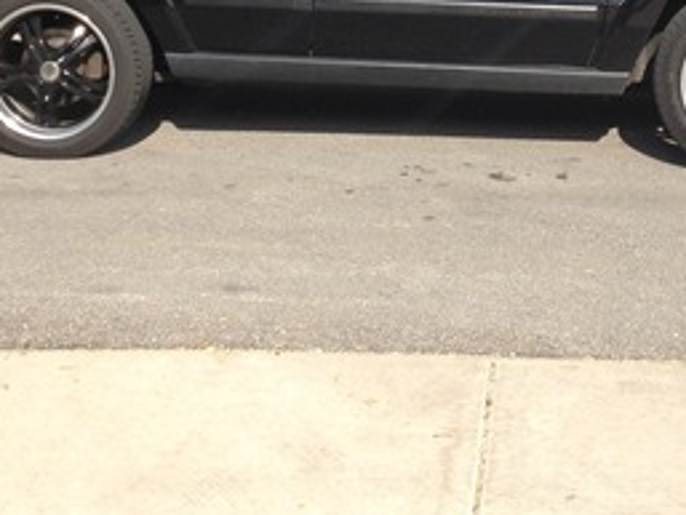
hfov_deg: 22.5
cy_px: -45
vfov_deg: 16.5
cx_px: 411
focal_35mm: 87
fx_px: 1725
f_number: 2.4
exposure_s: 1/968
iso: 64
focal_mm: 4.28
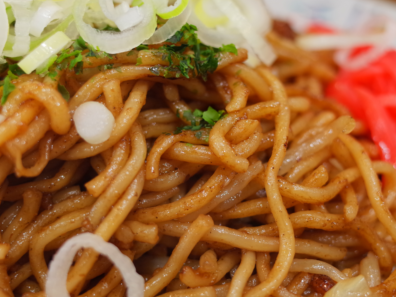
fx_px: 446
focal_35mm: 39
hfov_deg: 47.8
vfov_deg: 36.8
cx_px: 210
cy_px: 148
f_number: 2.8
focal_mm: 18.3
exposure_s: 1/20
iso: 400
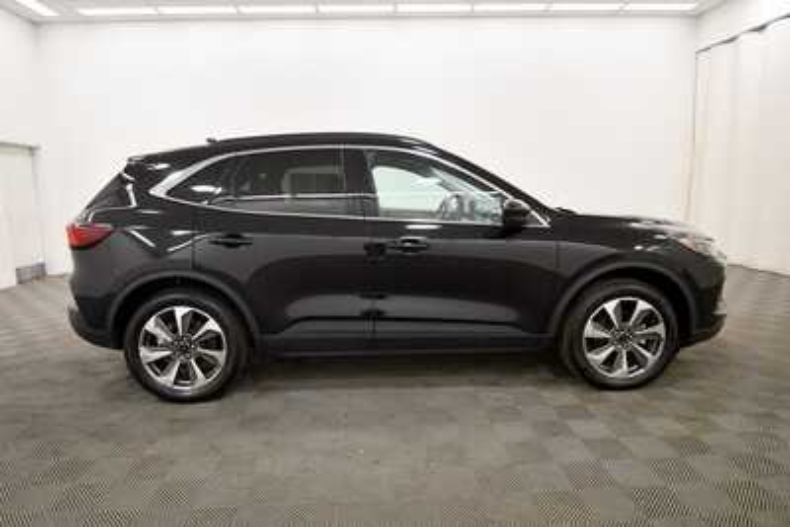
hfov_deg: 81.2
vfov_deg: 59.5
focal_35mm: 21
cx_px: 395
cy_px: 264
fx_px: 461
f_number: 5
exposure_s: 1/125
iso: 900
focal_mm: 14
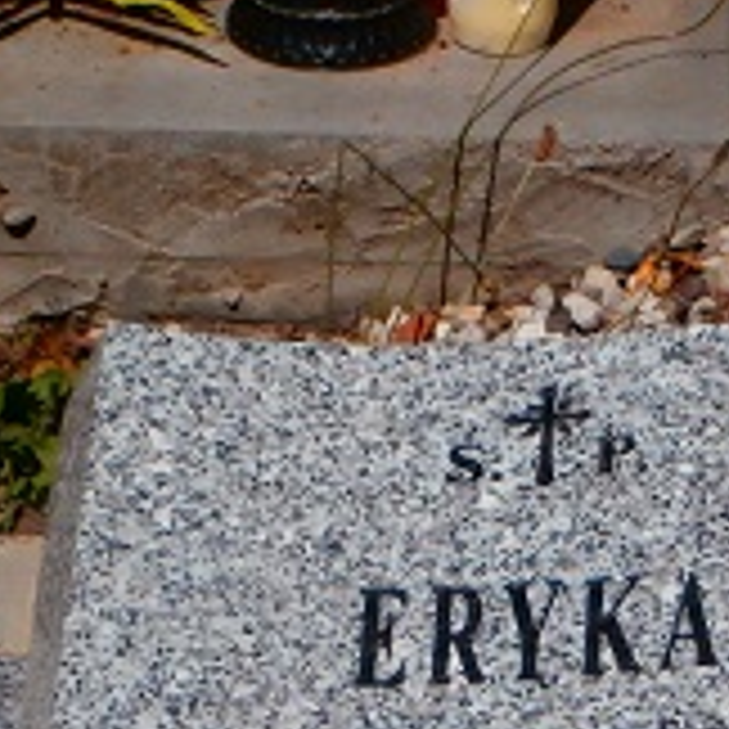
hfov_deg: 8.7
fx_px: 4741
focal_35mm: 199
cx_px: 824
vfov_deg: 8.8
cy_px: 675
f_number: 4.5
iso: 100
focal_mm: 10.11
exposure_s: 1/2000
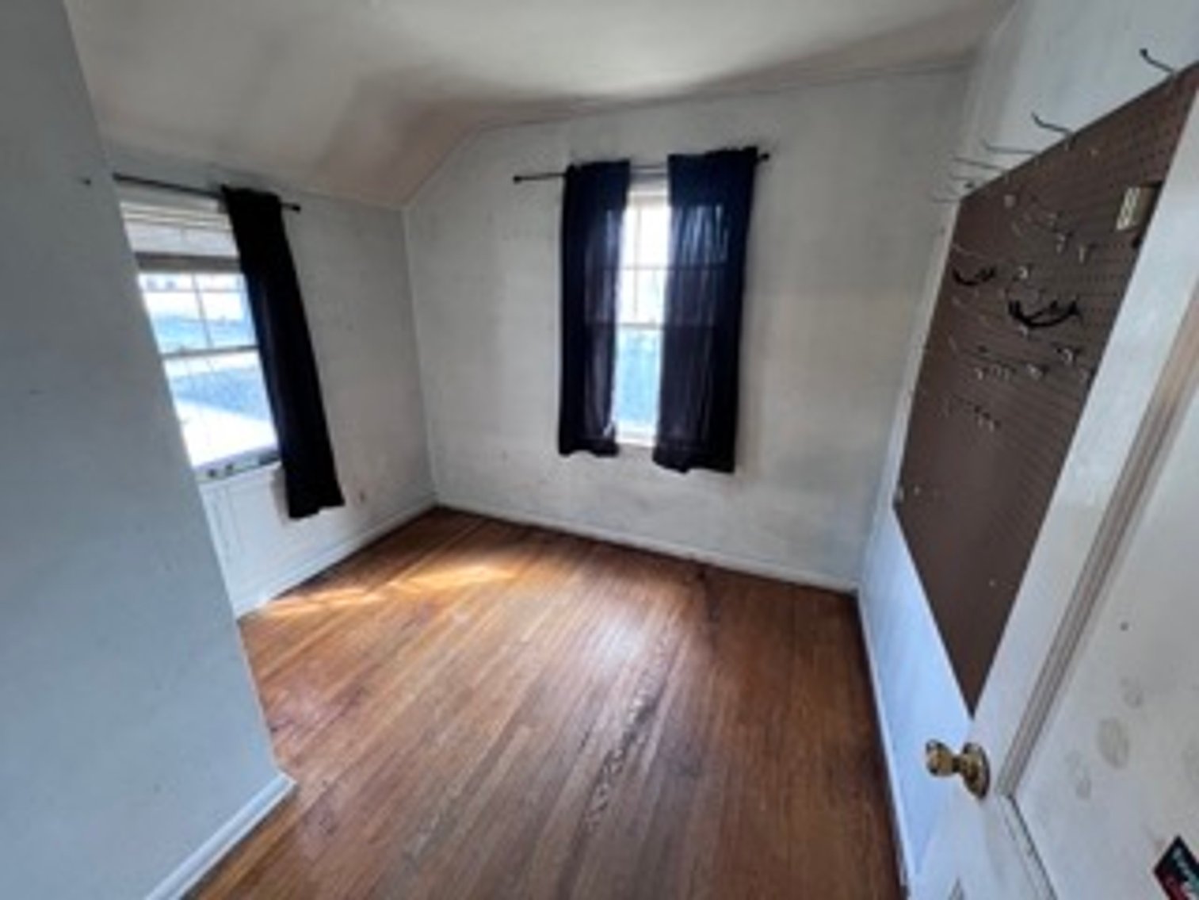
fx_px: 450
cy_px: 450
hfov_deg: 106.2
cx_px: 600
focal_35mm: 13
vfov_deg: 89.9
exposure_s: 1/86
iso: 250
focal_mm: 1.57
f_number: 1.8
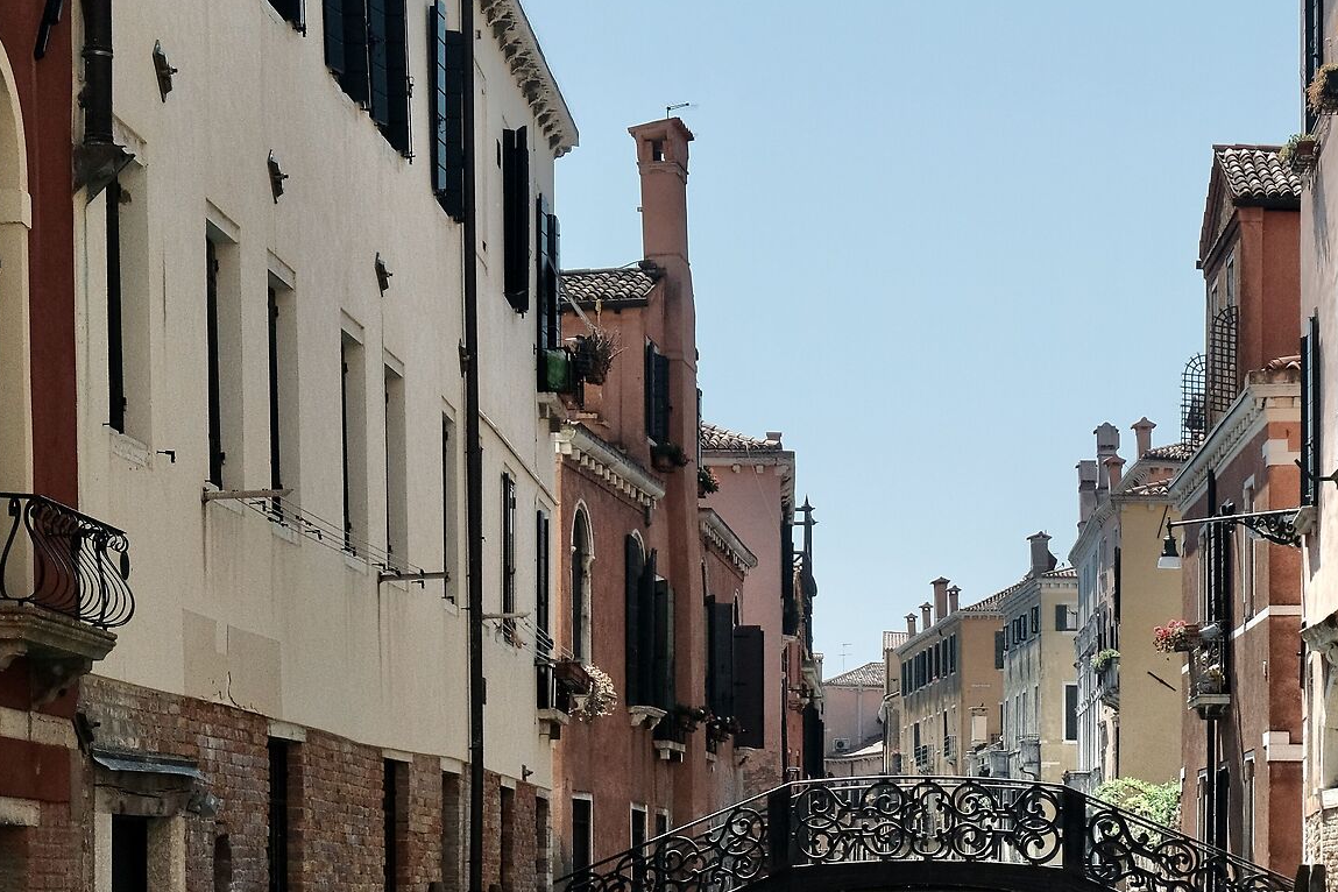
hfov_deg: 21.5
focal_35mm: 94
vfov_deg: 14.4
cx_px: 994
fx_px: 3493
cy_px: 845
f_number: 5.6
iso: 800
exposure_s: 1/1400
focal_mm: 30.2
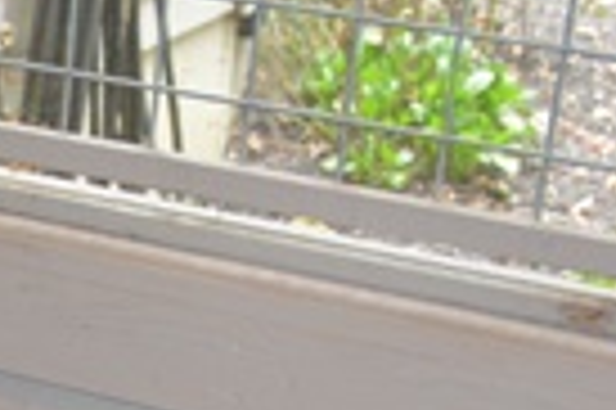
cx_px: -391
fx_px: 2700
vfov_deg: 8.2
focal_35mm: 158
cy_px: 820
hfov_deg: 12.2
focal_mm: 24
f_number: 4
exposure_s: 1/60
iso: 1400
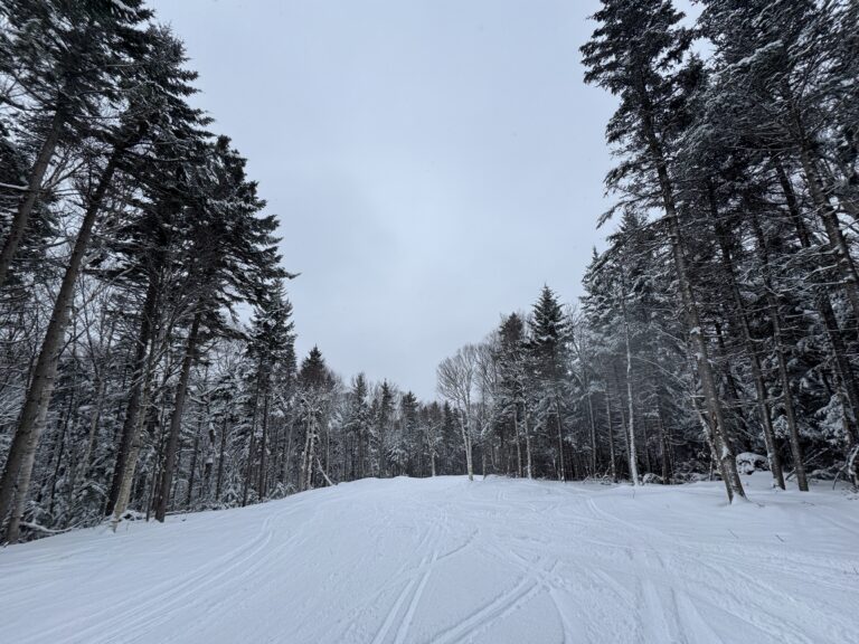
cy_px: 322
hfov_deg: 102.1
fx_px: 347
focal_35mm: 14
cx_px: 430
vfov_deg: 85.7
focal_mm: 2.22
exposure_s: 1/1506
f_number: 2.2
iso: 50
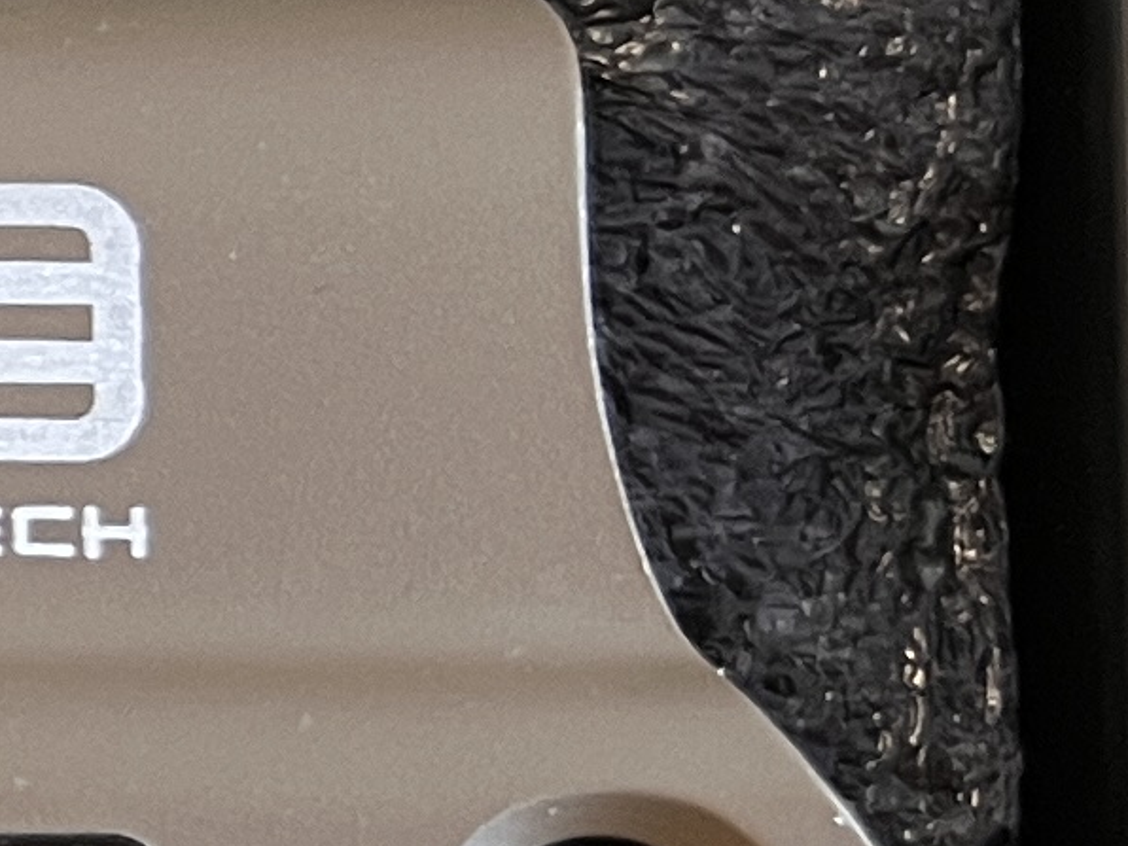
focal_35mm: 176
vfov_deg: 8.4
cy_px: 581
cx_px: -1703
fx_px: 5735
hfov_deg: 9.7
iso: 160
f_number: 1.5
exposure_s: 1/50
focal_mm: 5.7
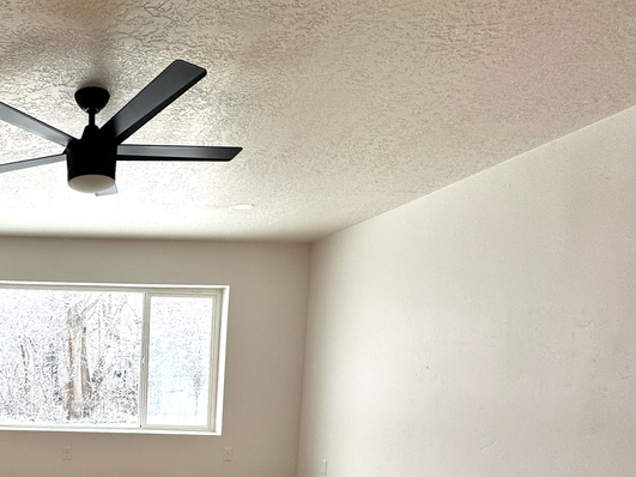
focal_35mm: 27
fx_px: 496
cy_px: 386
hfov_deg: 56.7
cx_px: 68
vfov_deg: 48.3
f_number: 2.2
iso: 50
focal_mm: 2.22
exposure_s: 1/99
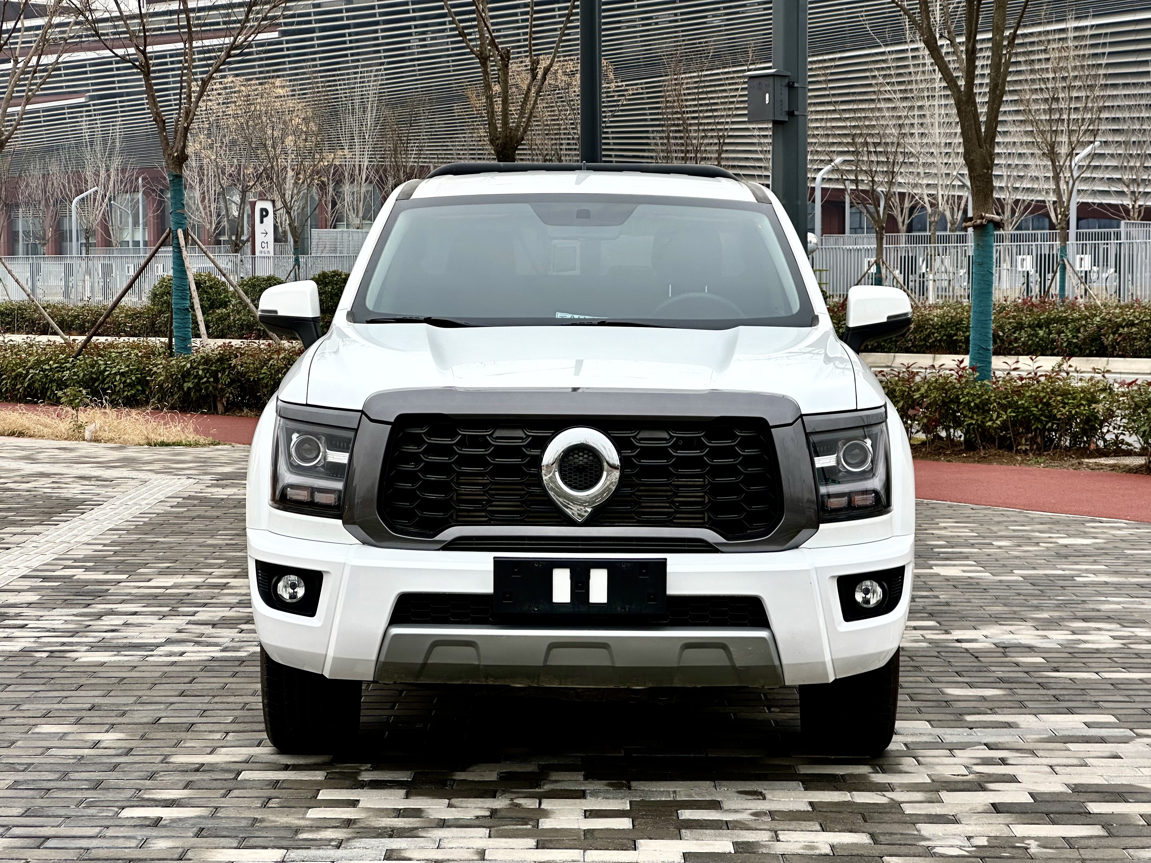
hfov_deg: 25.3
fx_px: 2560
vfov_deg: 19.1
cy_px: 432
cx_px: 576
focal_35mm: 77
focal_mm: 9
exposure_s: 1/150
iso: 32
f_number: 2.8
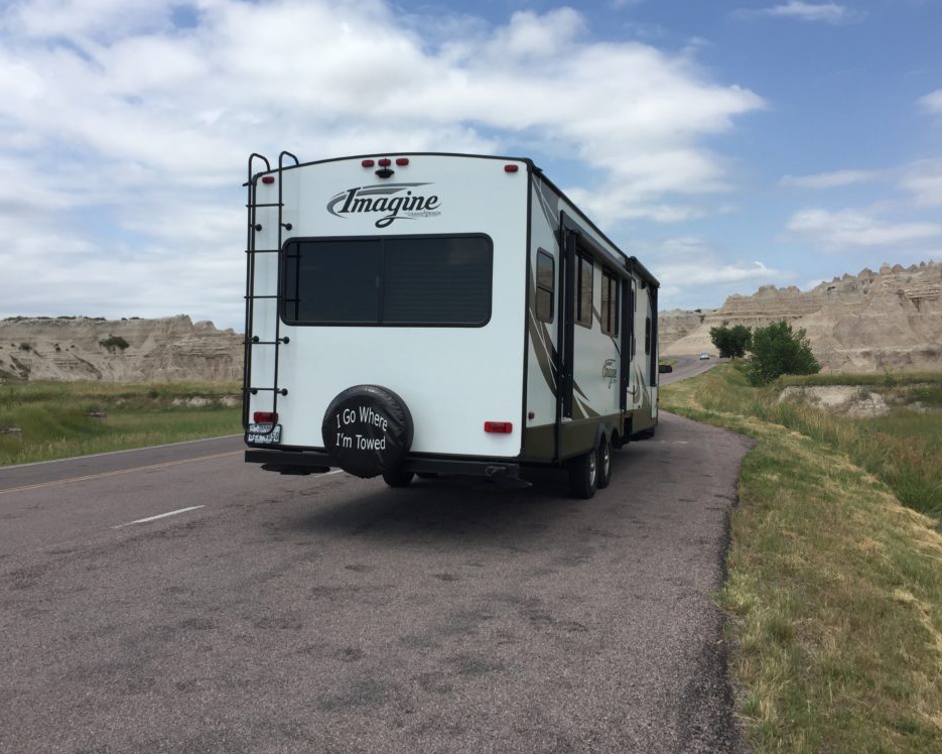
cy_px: 368
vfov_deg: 47.1
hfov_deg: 57.2
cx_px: 478
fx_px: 864
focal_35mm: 31
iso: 32
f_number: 2.2
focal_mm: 4.15
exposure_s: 1/2825
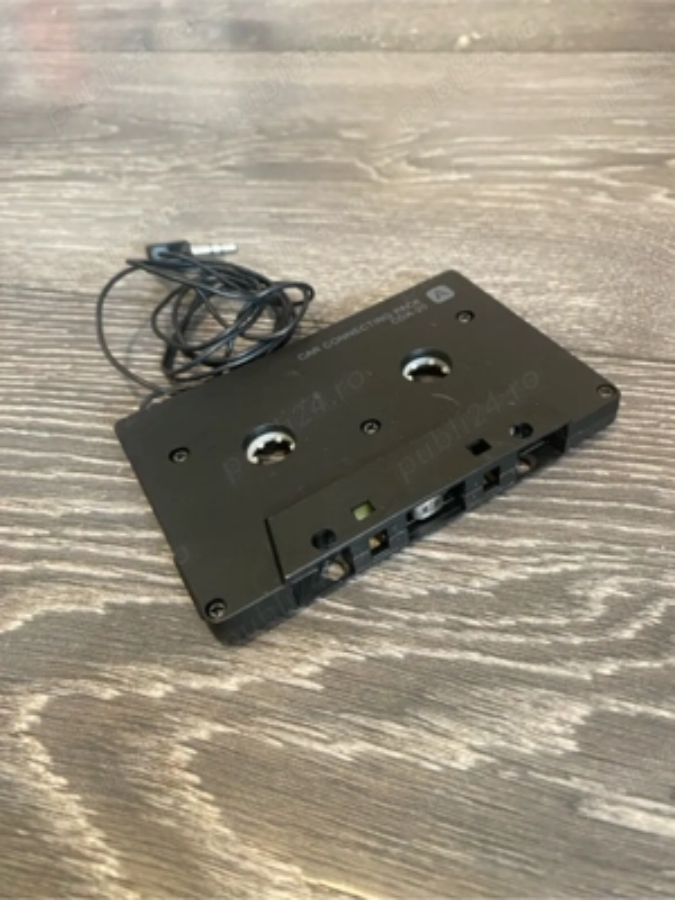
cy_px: 450
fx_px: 650
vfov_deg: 69.4
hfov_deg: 54.9
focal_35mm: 25
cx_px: 338
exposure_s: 1/60
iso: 250
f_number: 1.8
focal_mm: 4.25
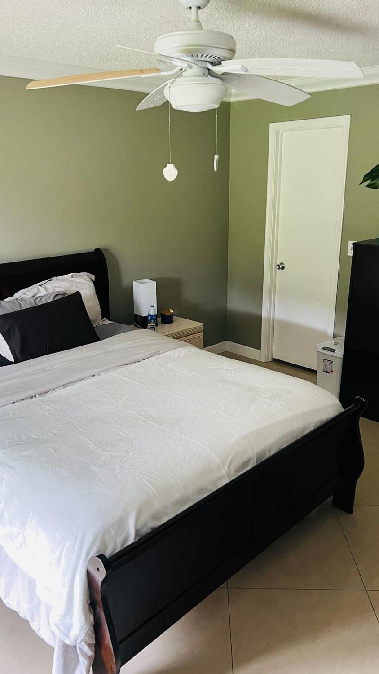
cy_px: 338
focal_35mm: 29
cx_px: 186
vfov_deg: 66.1
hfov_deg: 40.2
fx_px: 518
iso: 320
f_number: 1.5
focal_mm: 5.7
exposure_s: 1/60
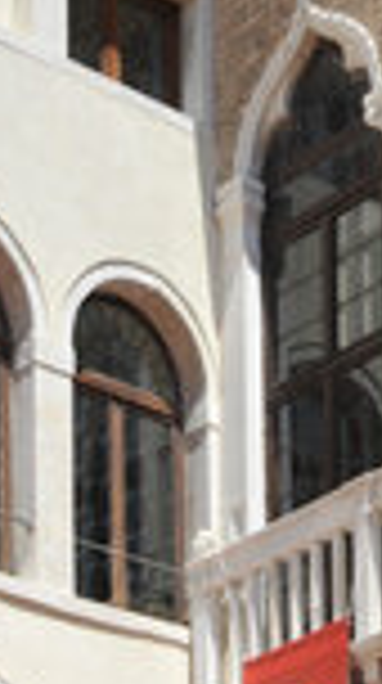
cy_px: 1570
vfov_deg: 12.3
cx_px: 115
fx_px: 2605
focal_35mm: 144
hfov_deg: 8.4
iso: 200
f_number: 11
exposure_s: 1/320
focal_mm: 29
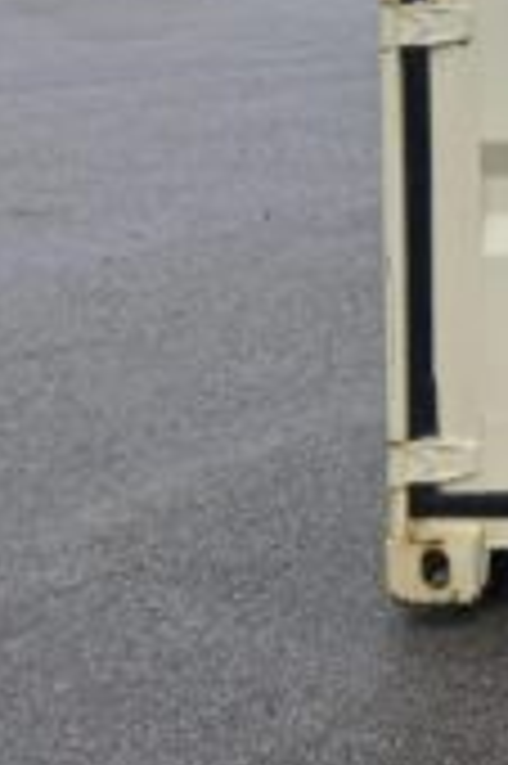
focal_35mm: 92
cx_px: 935
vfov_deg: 21.1
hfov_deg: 13.3
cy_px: -63
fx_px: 1951
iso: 25
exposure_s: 1/243
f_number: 2
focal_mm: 4.6
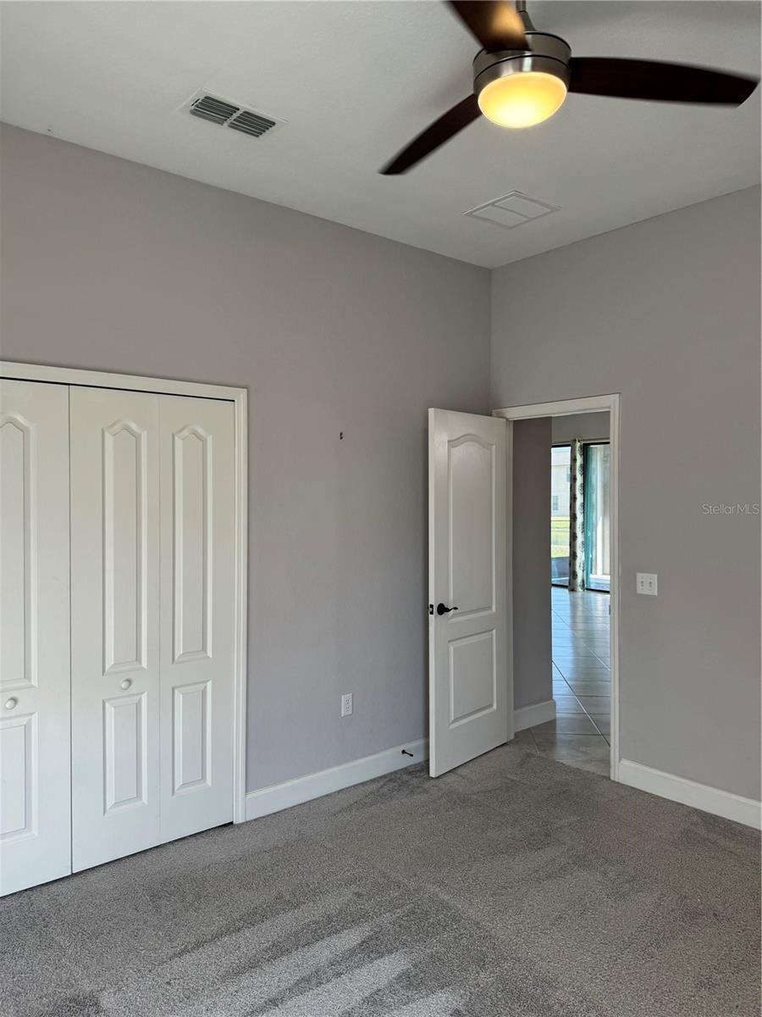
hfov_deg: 56.8
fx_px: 704
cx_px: 381
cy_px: 508
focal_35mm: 24
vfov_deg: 71.6
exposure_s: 1/152
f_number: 1.78
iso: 100
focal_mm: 6.76
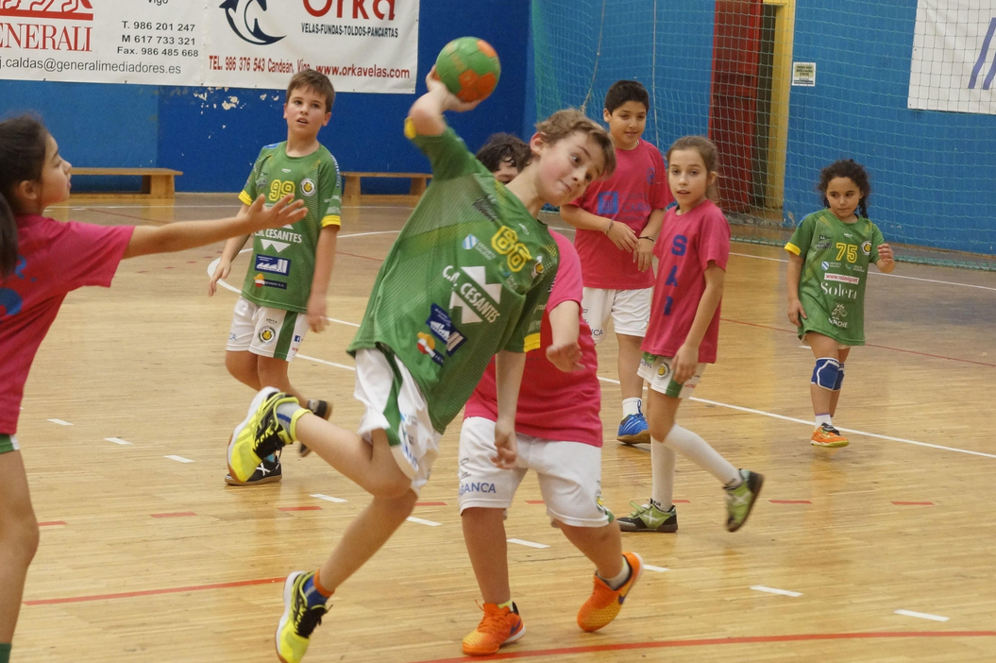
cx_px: 438
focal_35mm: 91
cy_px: 309
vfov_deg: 15.0
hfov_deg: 22.4
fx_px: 2516
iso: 1600
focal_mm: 40
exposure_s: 1/200
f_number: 4.5
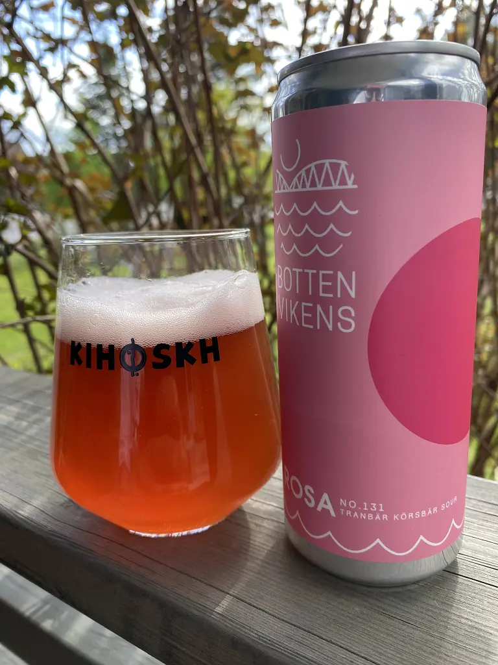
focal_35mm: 26
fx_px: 499
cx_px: 249
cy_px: 332
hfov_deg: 53.1
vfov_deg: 67.3
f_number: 1.8
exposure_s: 1/312
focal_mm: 4.25
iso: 32
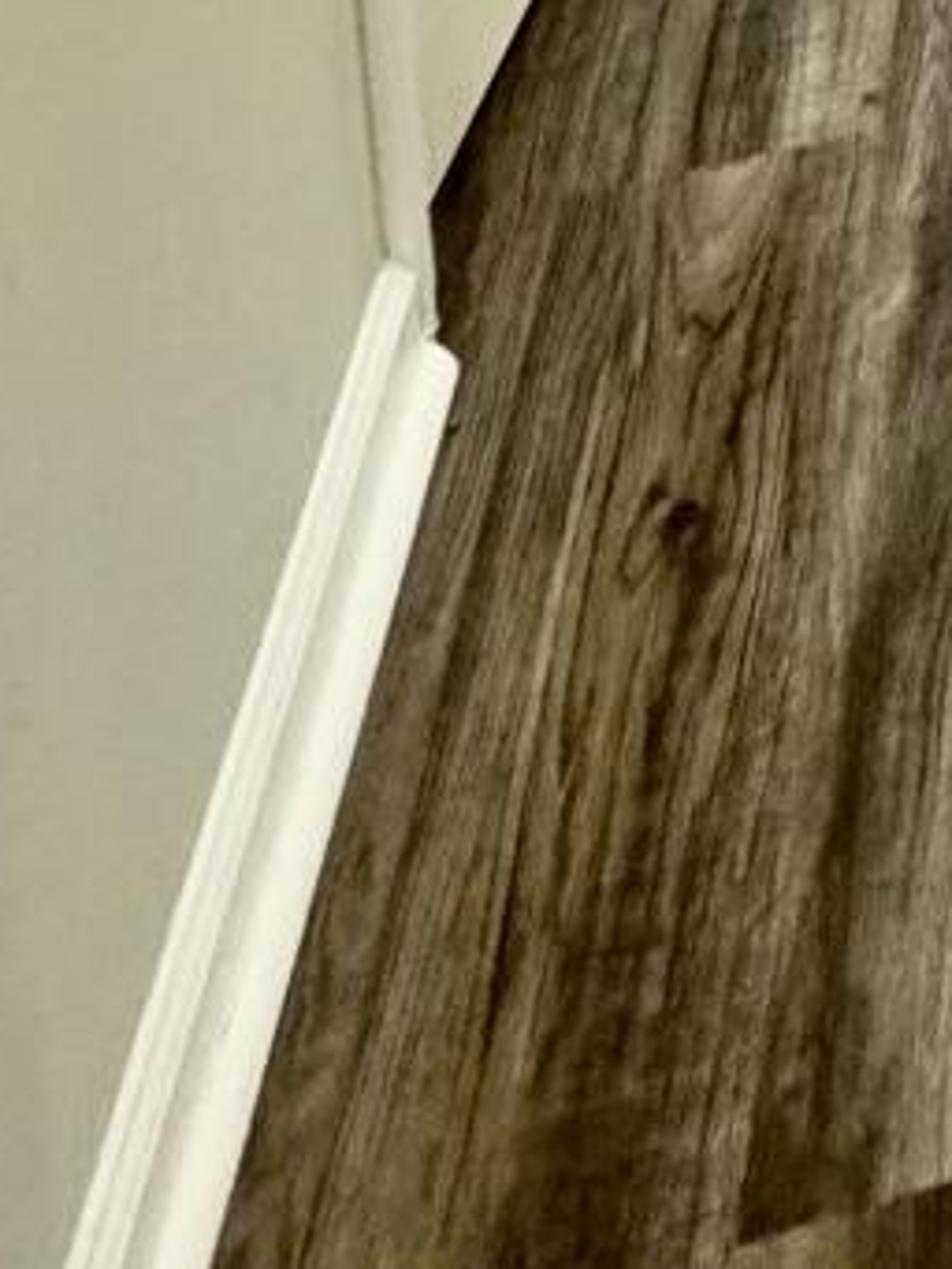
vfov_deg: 13.8
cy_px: -2002
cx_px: 2138
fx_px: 3005
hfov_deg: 13.9
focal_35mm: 82
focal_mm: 2.22
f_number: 2.2
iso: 250
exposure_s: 1/60
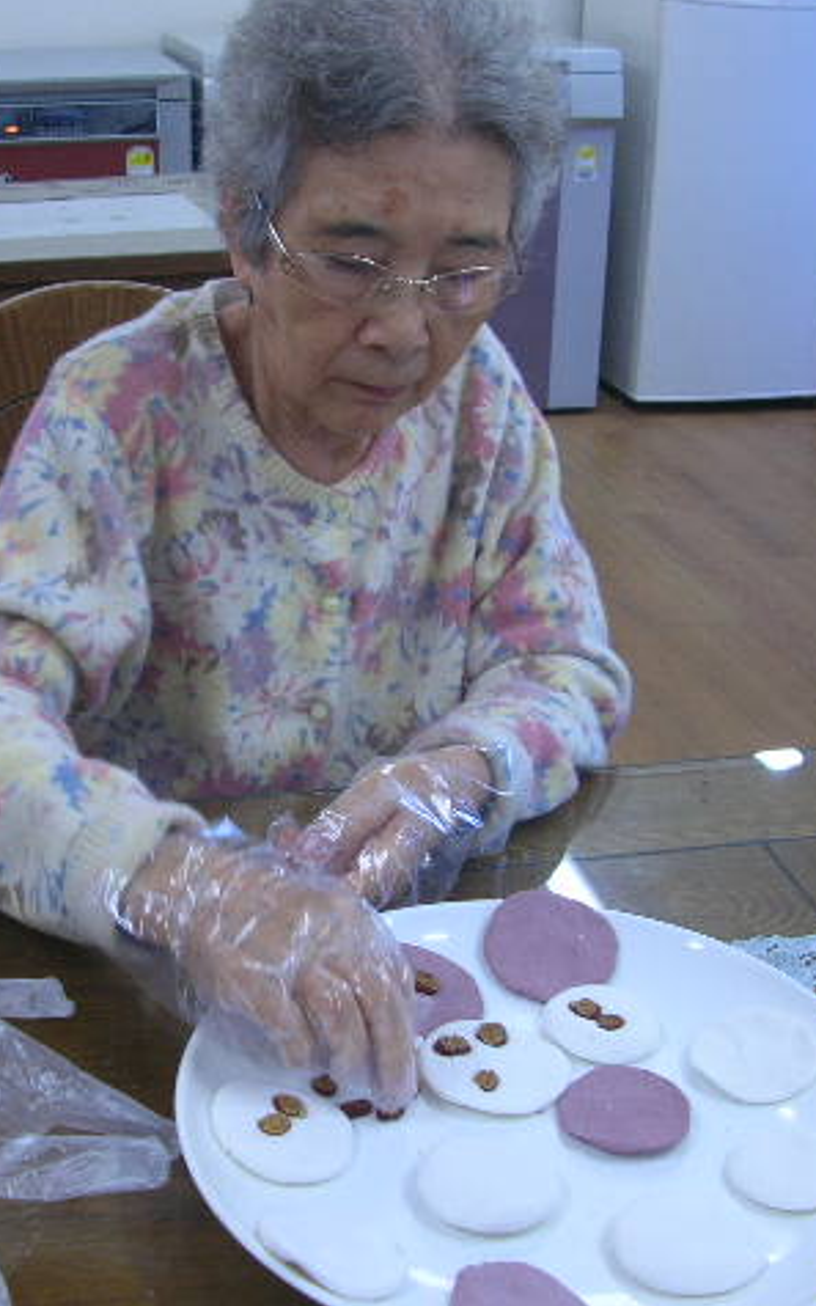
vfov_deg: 40.3
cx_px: 286
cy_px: 649
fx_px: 1779
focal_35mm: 50
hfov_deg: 25.7
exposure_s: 1/19.8
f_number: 2.8
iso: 50
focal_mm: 5.8
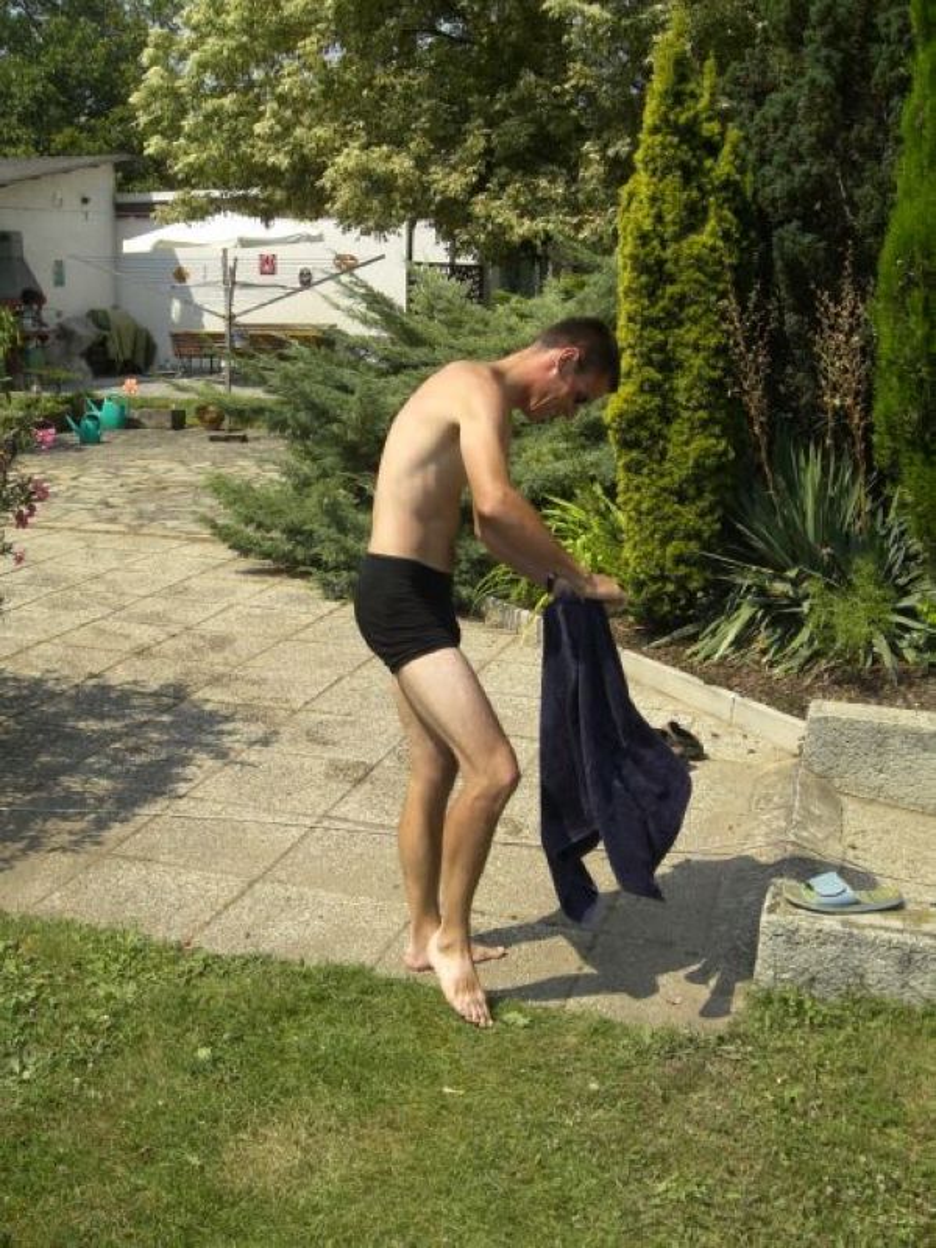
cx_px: 468
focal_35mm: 38
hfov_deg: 37.7
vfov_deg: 49.0
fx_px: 1370
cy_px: 624
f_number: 4.4
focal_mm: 6.3
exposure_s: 1/640
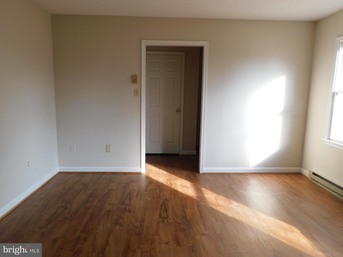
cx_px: 172
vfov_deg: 54.9
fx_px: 248
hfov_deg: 69.4
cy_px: 128
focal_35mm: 25
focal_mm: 4.5
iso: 125
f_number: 3.1
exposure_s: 1/60
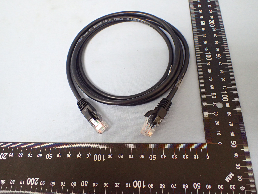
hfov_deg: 60.0
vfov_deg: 46.8
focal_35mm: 30
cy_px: 97
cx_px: 129
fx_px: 224
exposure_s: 1/50
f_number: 2.3
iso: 800
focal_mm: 5.5
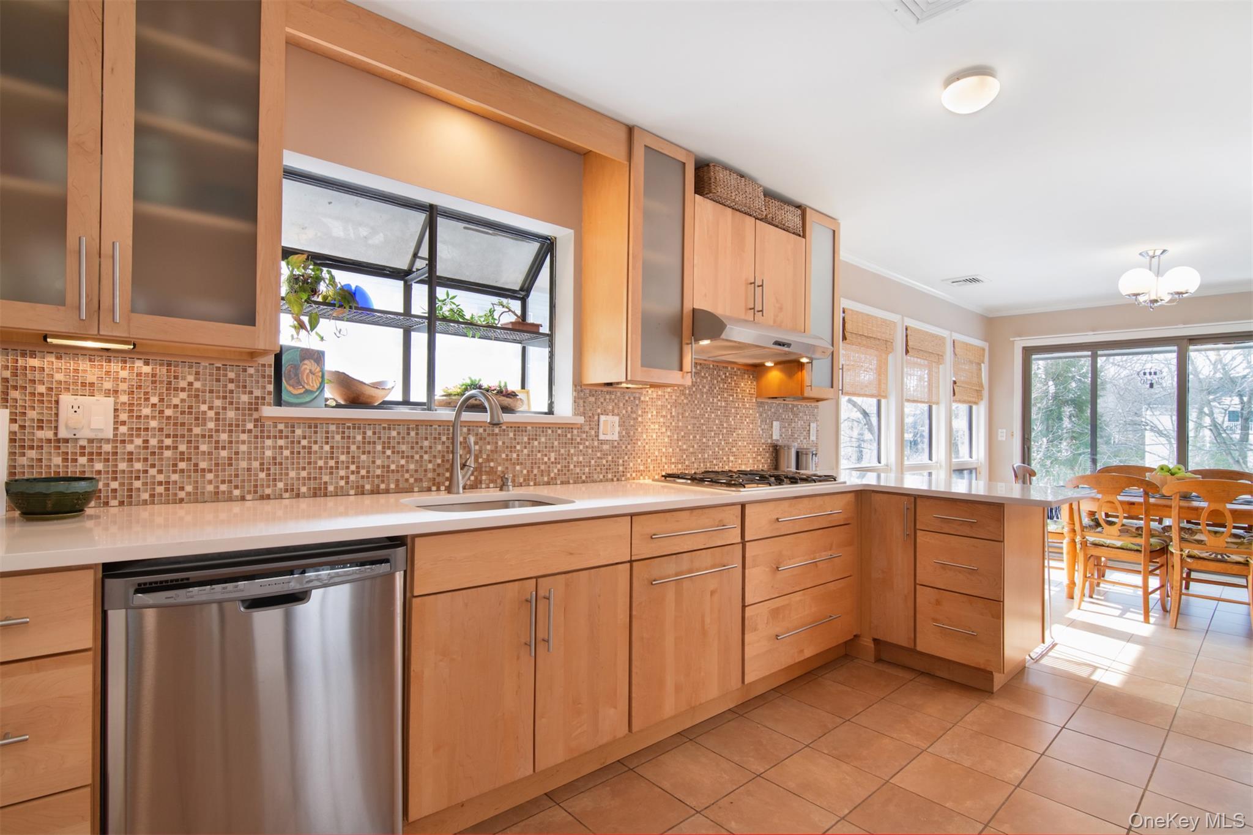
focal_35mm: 16
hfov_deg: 95.0
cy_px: 418
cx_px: 626
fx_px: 574
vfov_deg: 72.0
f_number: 8
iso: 640
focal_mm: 11
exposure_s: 1/40
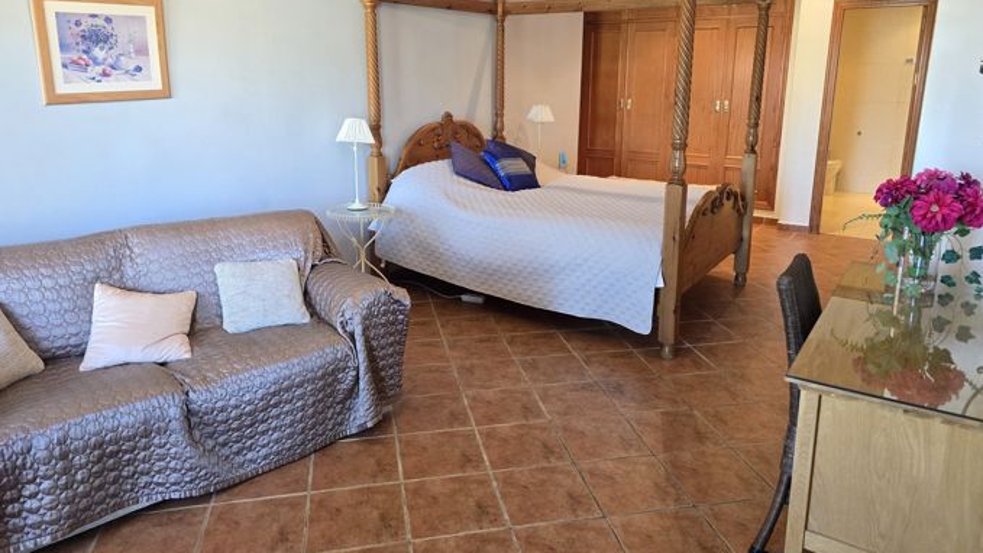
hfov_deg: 71.9
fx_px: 678
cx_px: 487
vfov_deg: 44.2
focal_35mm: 26
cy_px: 229
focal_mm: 6.3
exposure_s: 1/100
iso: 500
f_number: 1.7
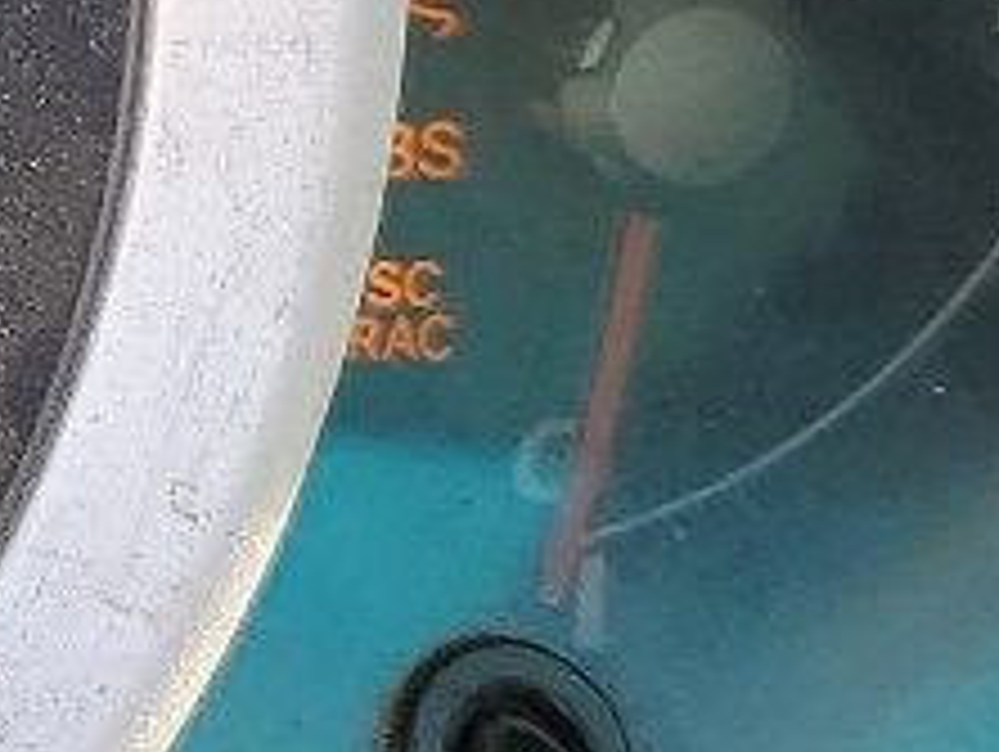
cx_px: -1426
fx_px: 5403
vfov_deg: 7.9
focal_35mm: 187
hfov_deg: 9.4
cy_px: -216
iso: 50
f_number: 1.5
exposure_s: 1/208
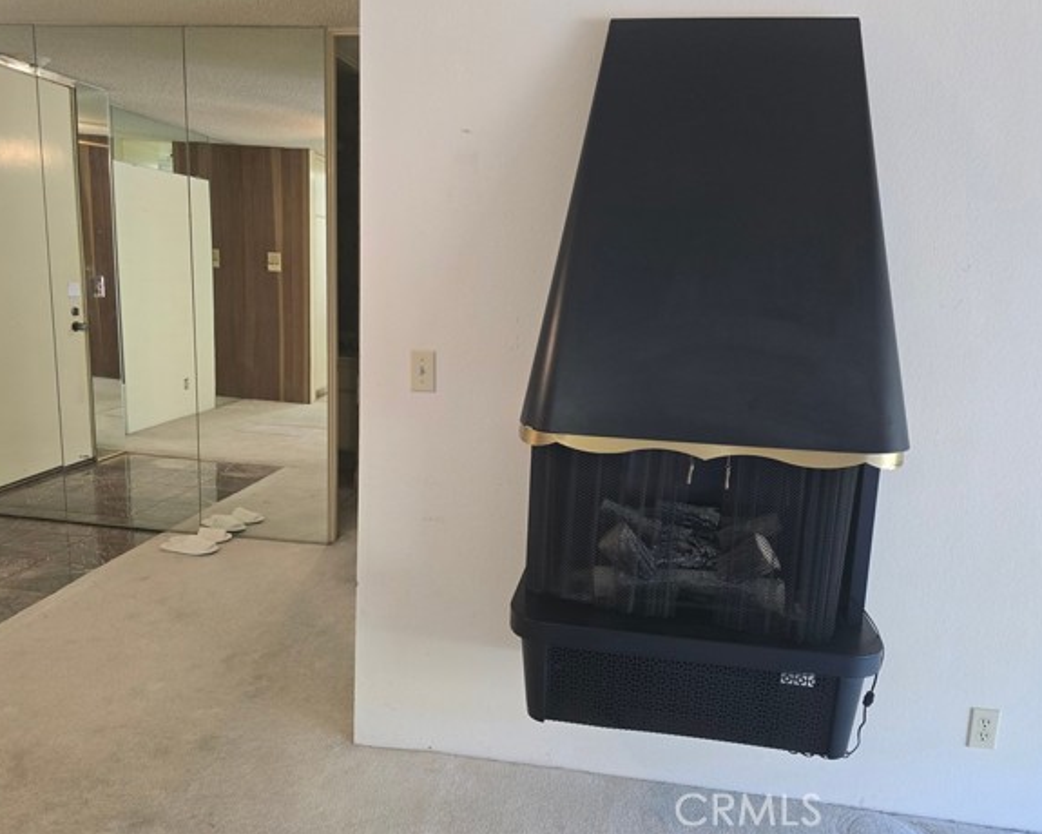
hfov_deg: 68.1
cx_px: 531
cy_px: 401
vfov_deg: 56.8
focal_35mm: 25
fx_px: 771
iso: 800
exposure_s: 1/120
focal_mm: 6.3
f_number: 1.7
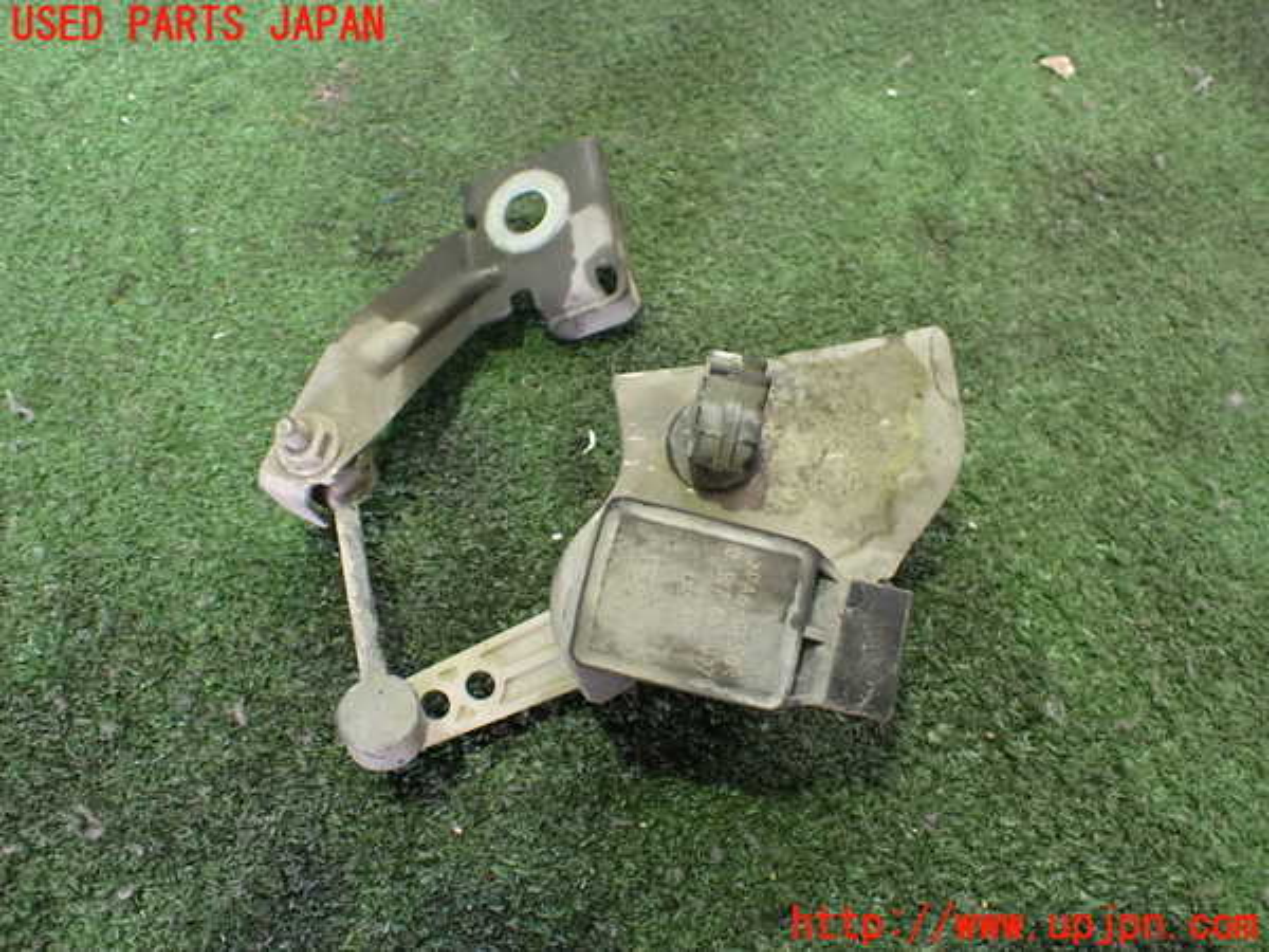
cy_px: 476
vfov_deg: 46.8
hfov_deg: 60.0
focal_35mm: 30
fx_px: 1100
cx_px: 634
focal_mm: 5.4
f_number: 2.3
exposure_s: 1/40
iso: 800
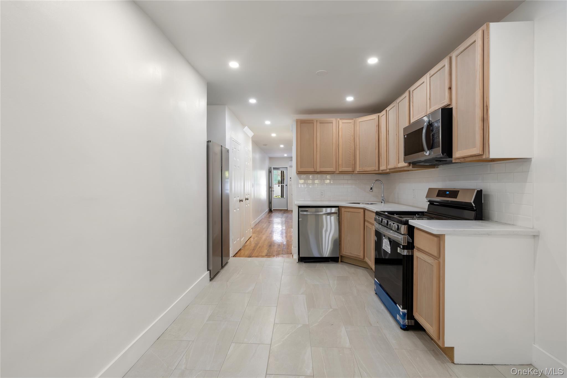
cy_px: 189
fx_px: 252
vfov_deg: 73.7
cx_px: 284
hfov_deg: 96.7
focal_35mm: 16
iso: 100
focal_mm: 16
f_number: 8
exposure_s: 1/4
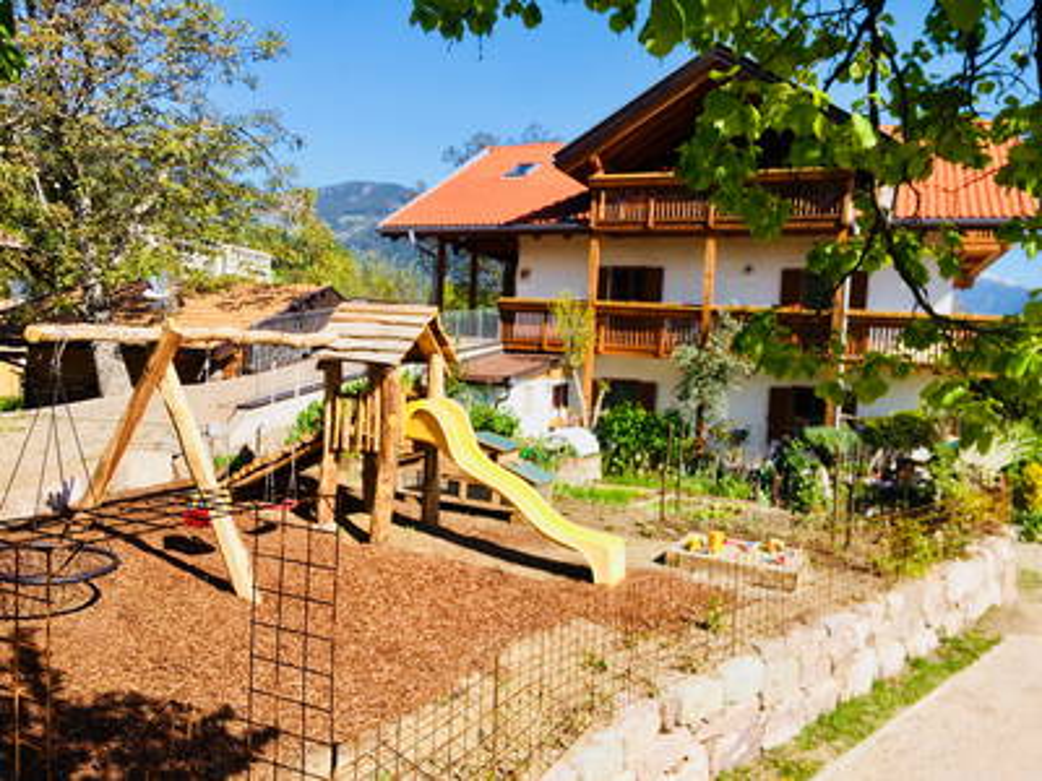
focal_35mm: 29
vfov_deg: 48.2
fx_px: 873
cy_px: 390
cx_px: 521
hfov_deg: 61.7
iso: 32
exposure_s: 1/2053
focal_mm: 4.15
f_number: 2.2
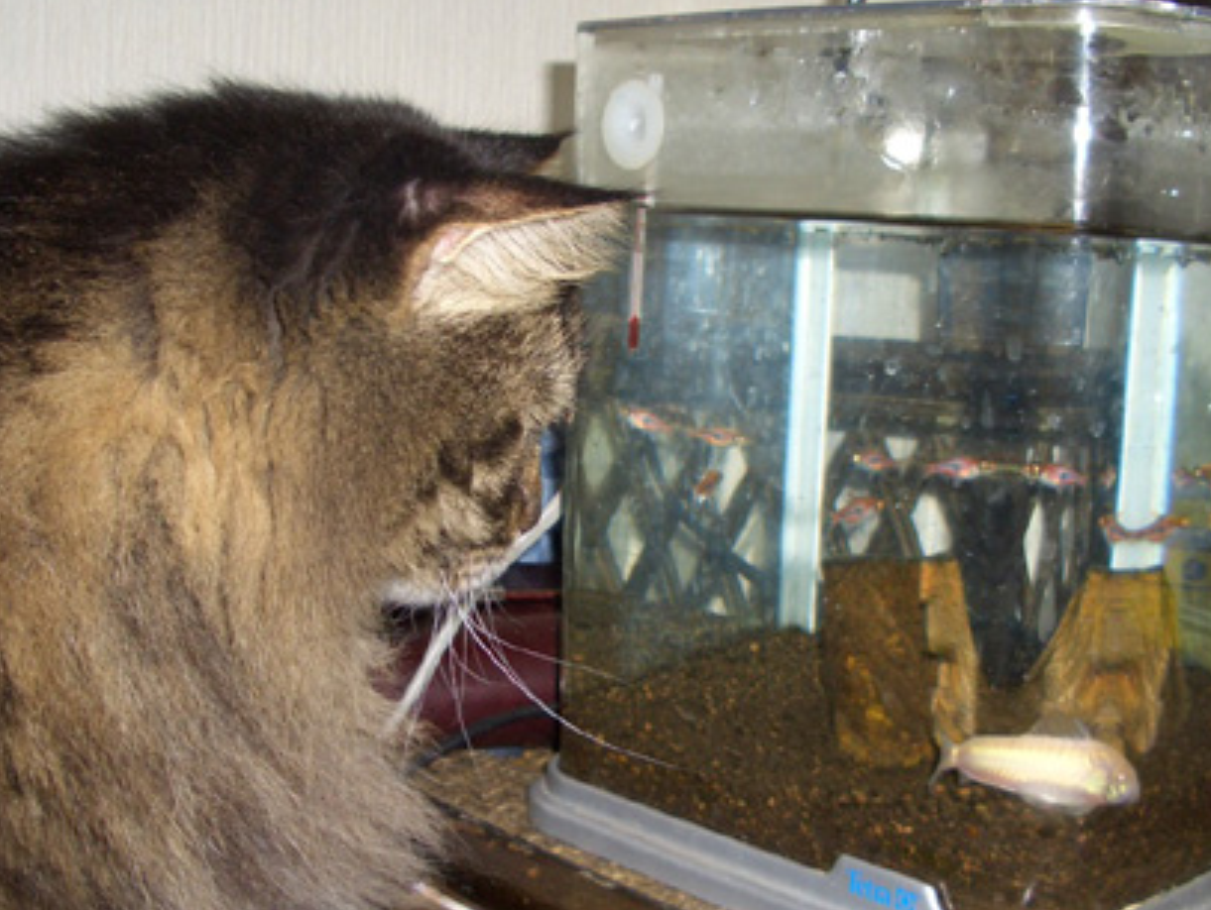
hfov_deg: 43.8
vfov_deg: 33.6
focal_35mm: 43
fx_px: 1506
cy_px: 497
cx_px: 637
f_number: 2.6
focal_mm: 5.8
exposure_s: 1/60
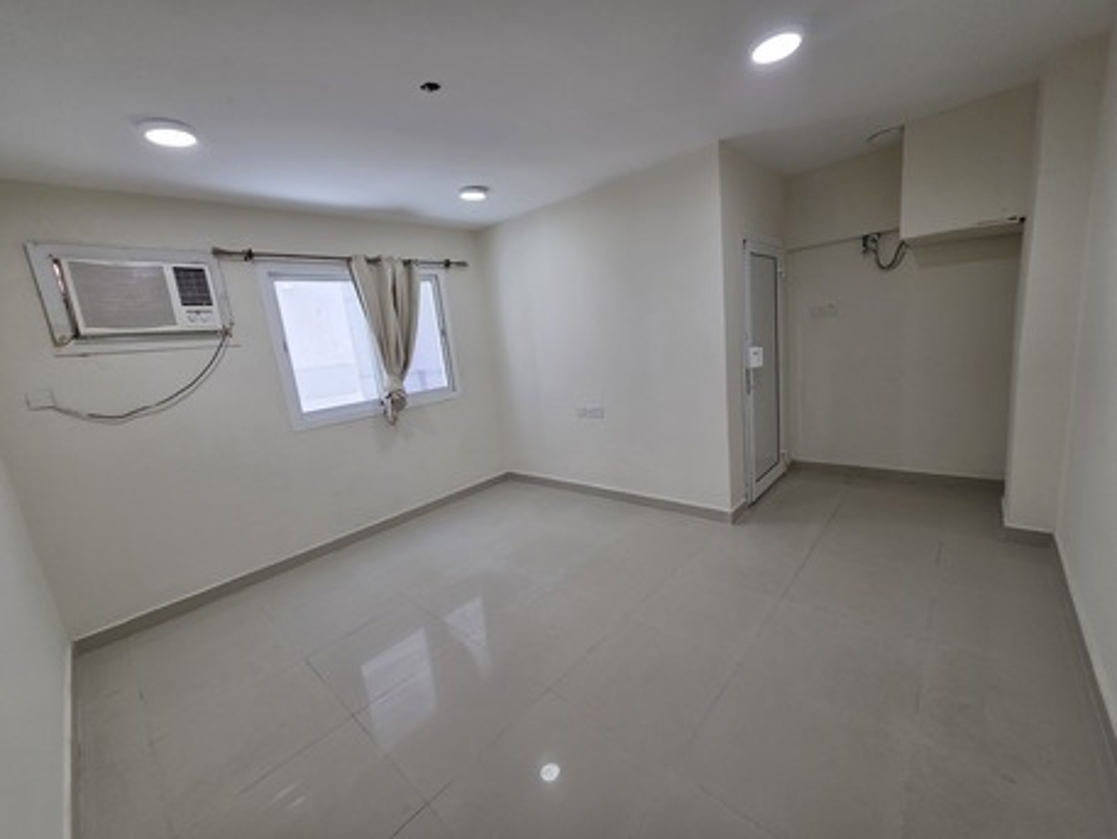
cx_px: 558
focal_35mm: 13
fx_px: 420
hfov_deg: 106.2
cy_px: 420
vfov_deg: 89.9
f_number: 1.9
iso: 80
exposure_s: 1/100
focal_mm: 2.2
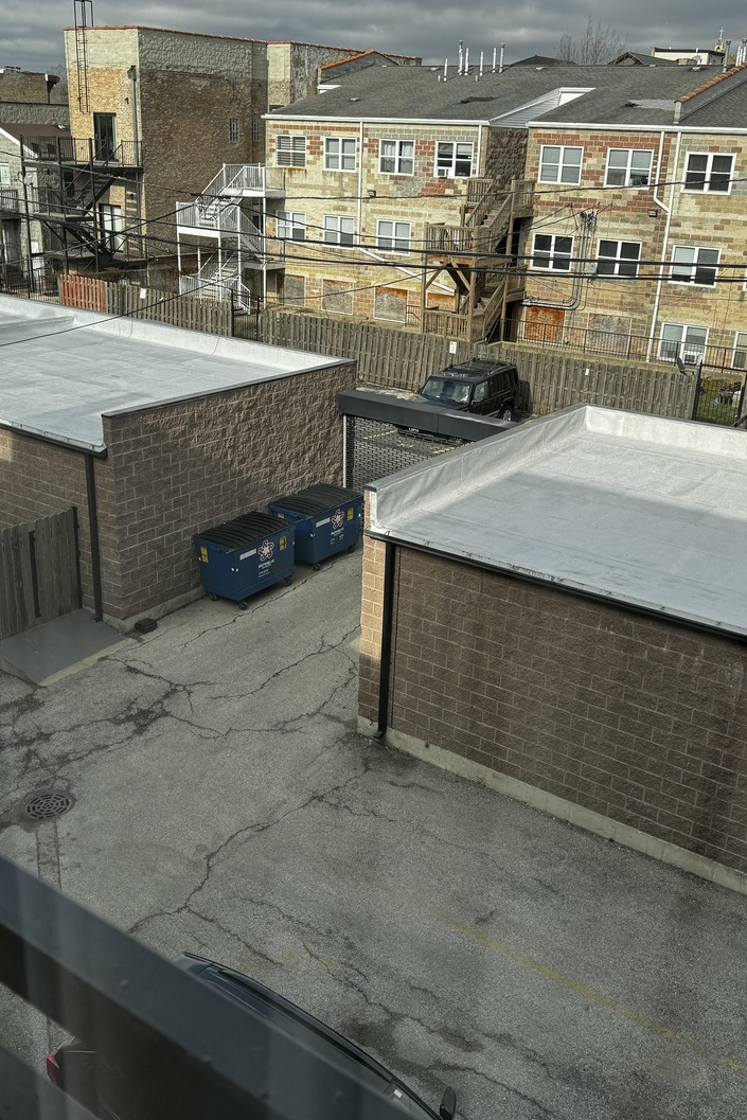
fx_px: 1058
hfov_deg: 38.9
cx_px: 372
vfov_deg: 55.8
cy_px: 565
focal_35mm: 34
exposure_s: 1/2959
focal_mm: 6.86
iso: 80
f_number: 1.78
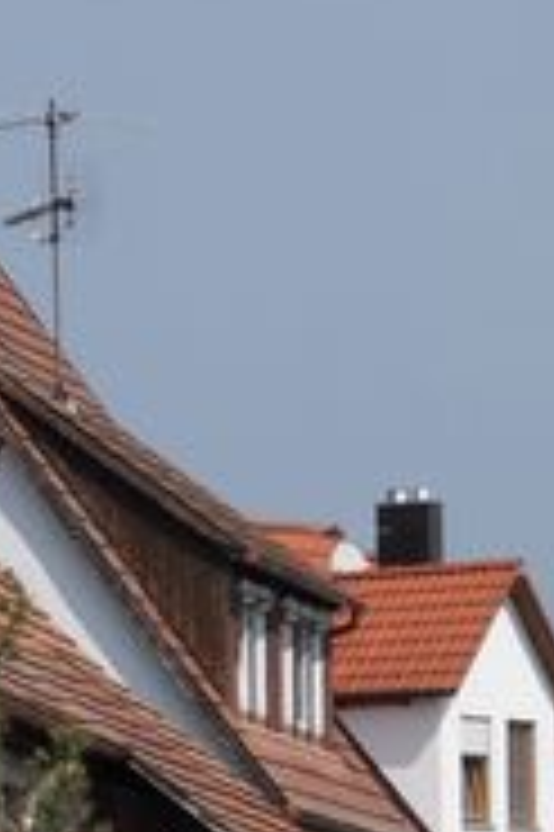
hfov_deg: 2.9
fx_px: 10846
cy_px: 1048
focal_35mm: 469
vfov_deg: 4.4
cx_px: -275
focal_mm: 22.8
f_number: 5.8
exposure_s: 1/750
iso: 80
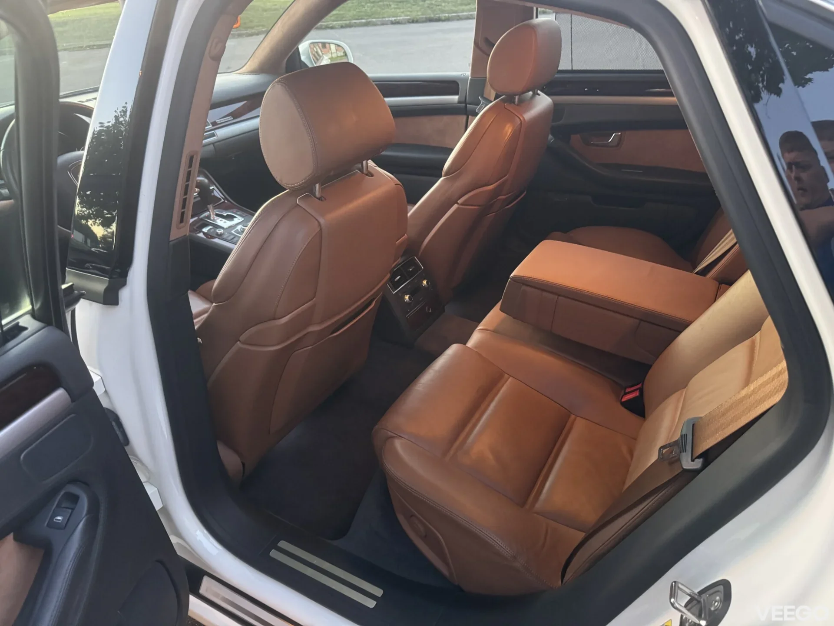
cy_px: 313
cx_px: 417
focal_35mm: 24
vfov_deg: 56.8
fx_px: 578
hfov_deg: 71.6
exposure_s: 1/33
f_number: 1.78
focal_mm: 6.76
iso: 800
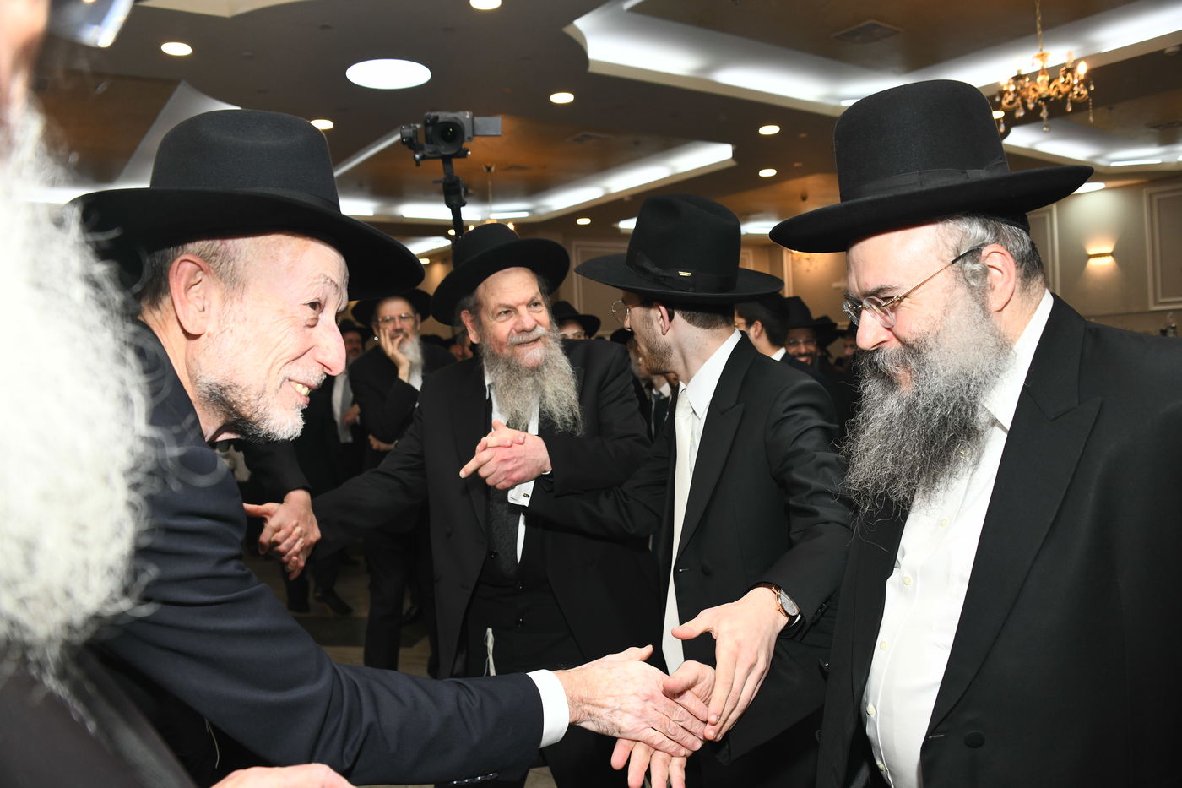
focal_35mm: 28
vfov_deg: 46.4
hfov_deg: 65.5
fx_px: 919
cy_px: 394
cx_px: 591
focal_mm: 28
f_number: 5.6
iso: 800
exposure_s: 1/200
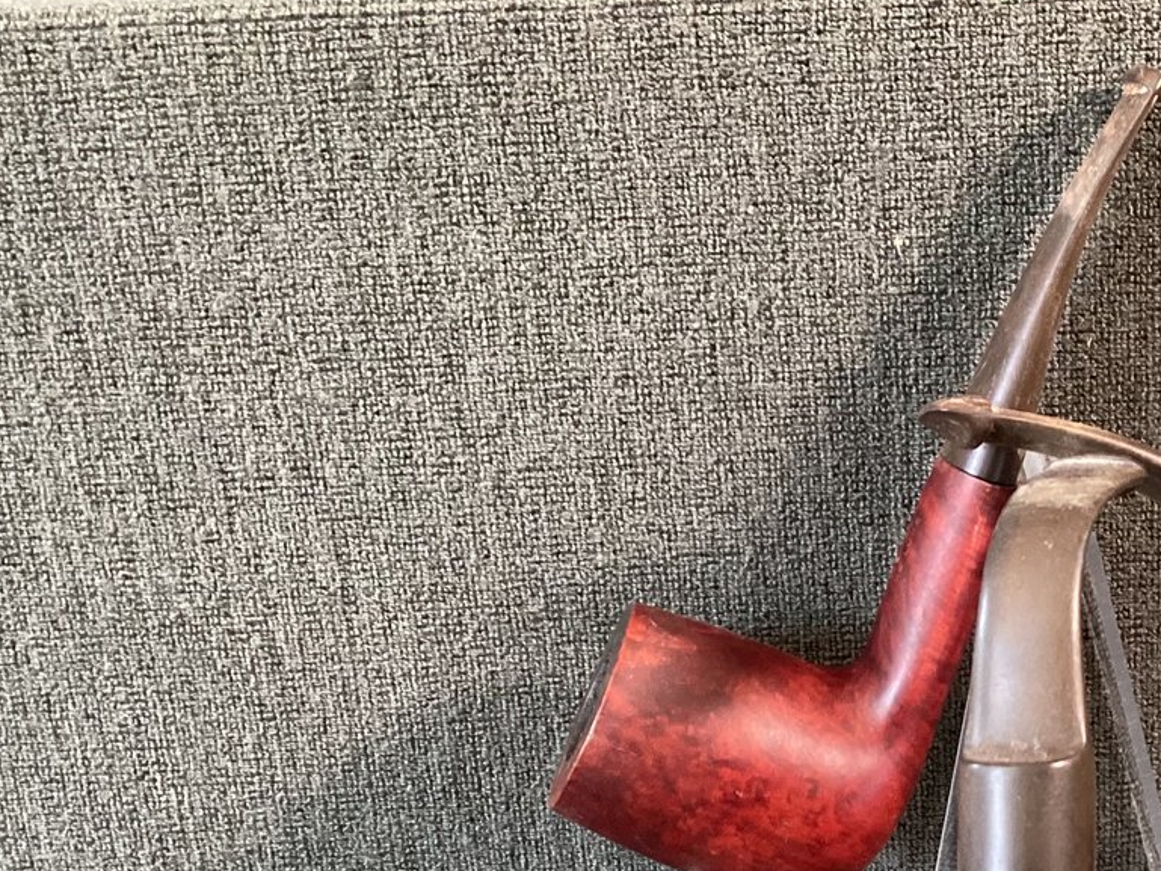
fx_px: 2046
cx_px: 1029
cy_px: 716
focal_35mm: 61
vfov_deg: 23.6
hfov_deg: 30.4
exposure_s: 1/40
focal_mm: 3.3
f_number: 2.4
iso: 320
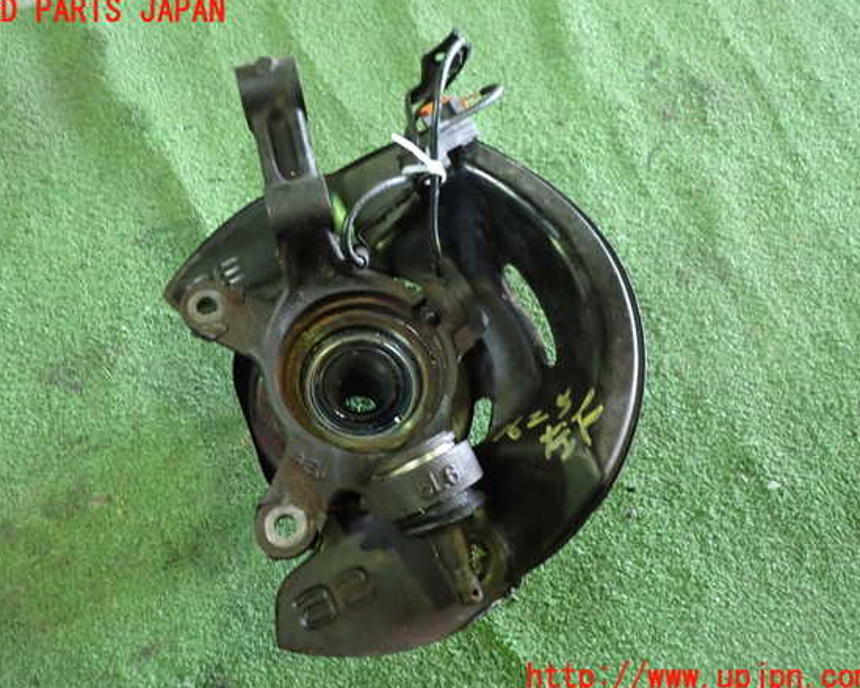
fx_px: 814
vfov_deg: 45.8
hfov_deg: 55.6
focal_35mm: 32
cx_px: 410
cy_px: 345
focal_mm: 5.4
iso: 640
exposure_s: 1/30
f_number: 2.3
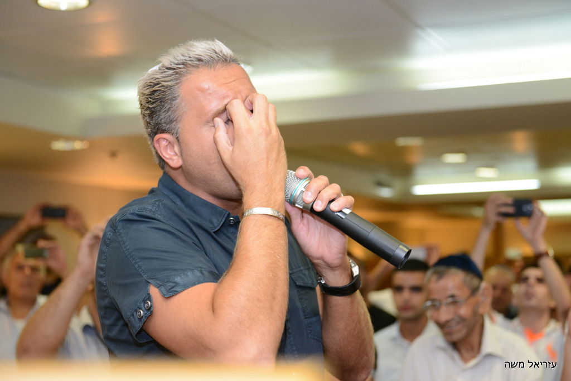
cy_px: 190
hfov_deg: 30.5
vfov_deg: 20.6
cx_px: 286
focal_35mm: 66
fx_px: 1047
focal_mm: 66
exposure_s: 1/100
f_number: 4
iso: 1250
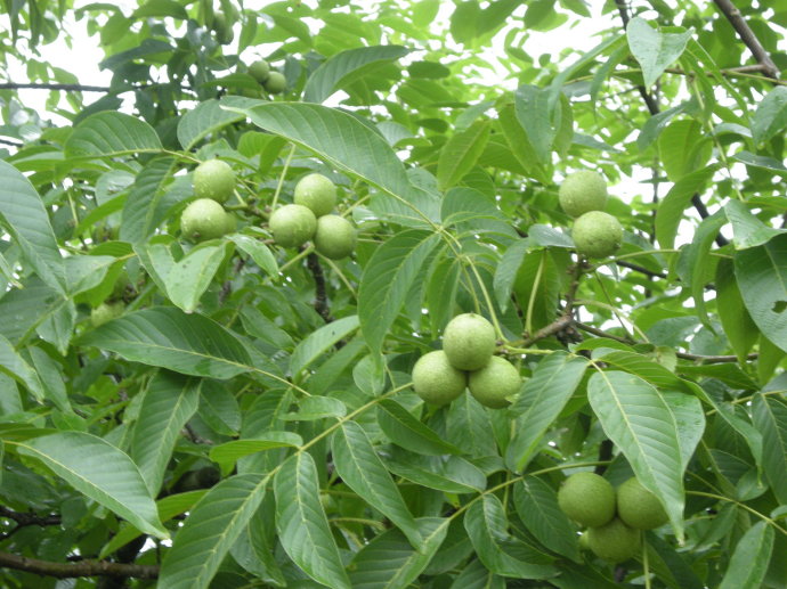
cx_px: 394
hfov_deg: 25.7
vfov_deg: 19.4
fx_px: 1727
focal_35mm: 76
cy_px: 294
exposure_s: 1/50
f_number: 4.3
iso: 174
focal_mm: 16.3
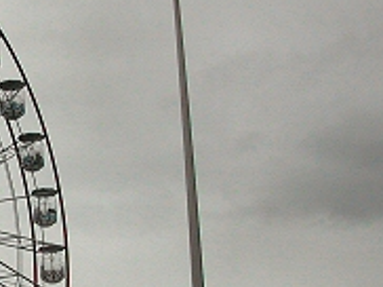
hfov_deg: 17.4
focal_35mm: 107
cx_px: -101
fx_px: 1182
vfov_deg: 13.8
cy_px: 190
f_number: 7.6
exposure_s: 1/137
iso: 100
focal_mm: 8
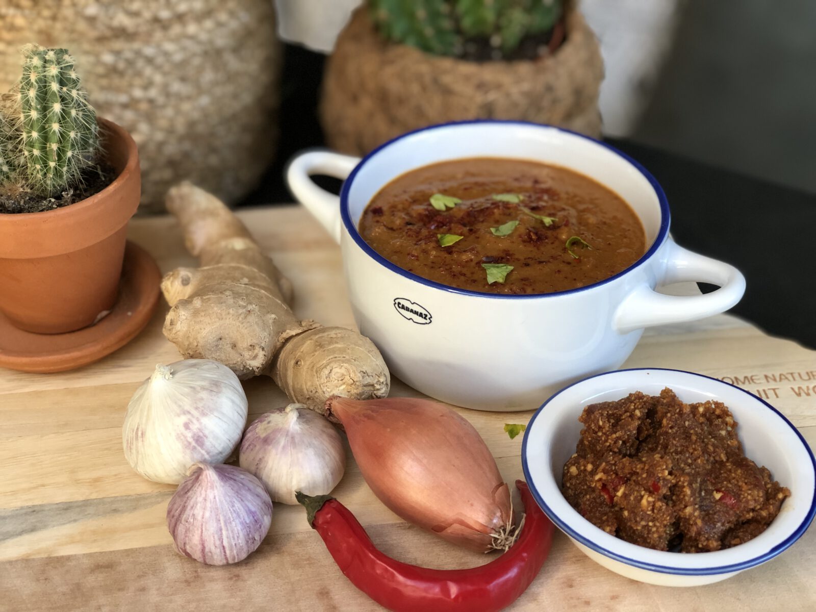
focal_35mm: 57
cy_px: 306
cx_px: 408
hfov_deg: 33.8
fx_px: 1344
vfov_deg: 25.7
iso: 40
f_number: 2.8
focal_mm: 6.6
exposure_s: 1/30
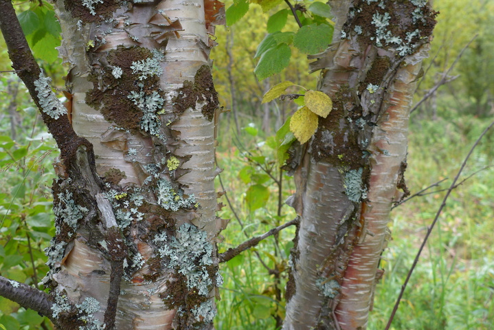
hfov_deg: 51.9
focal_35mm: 37
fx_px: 508
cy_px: 165
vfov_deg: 36.0
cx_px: 247
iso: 80
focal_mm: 7.3
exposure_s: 1/100
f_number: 2.5
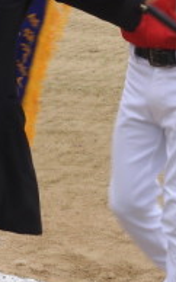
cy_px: -38
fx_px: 1514
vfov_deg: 10.5
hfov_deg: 6.6
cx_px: 124
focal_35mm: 197
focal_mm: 10.7
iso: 100
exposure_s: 1/30
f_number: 4.2
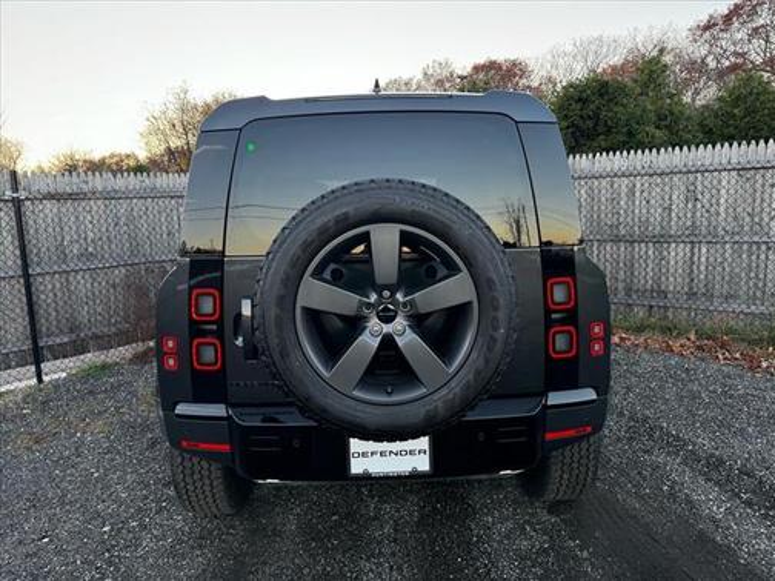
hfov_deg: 71.6
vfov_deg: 56.8
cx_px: 388
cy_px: 290
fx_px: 537
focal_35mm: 24
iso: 100
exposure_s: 1/121
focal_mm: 6.76
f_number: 1.78
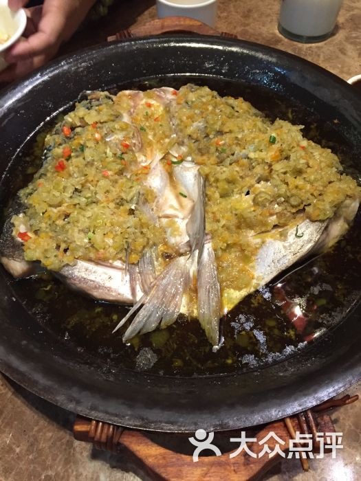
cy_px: 240
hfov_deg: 48.2
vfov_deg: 61.7
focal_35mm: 29
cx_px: 180
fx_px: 403
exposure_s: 1/24
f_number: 2.2
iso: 250
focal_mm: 4.15
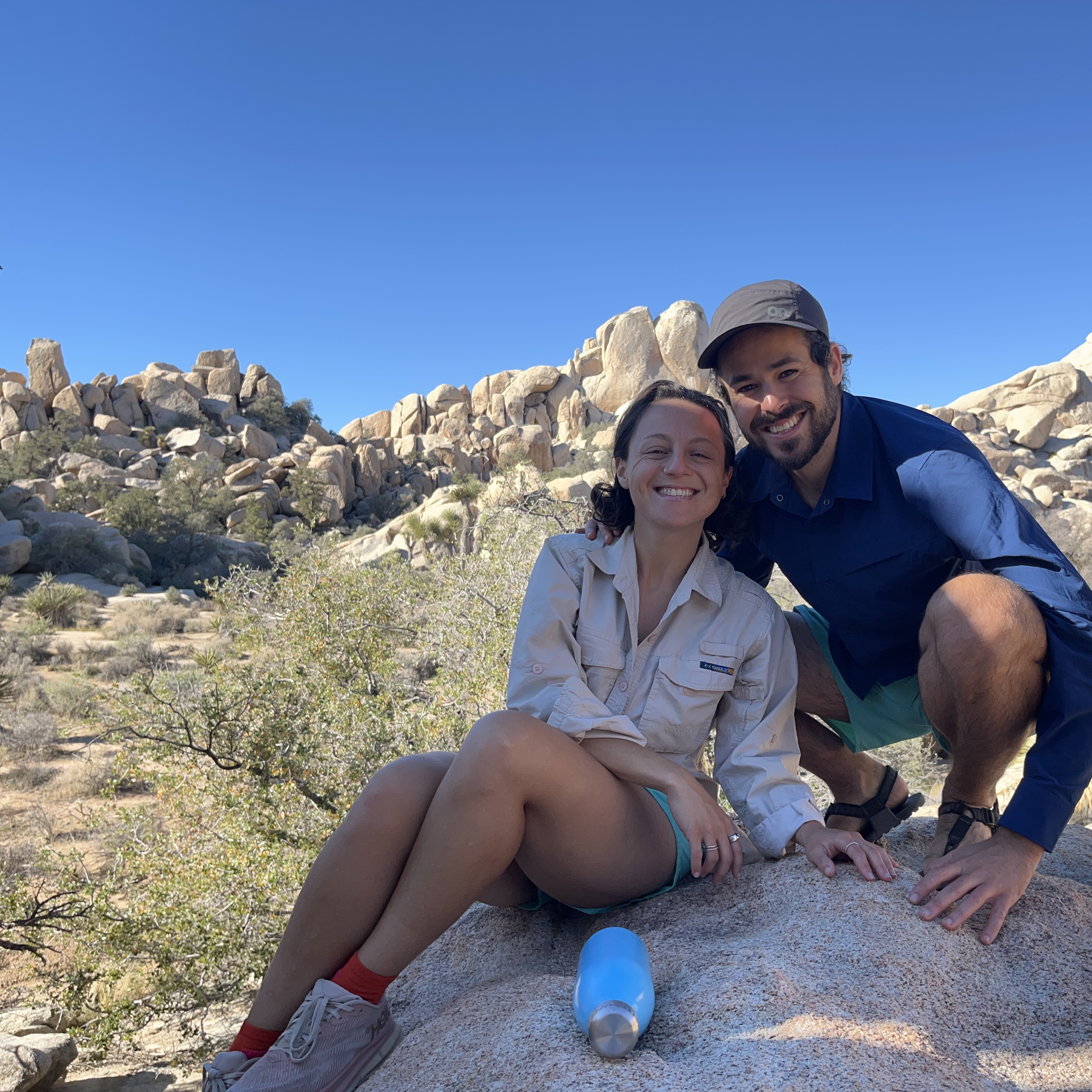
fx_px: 1106
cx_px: 690
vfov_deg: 52.5
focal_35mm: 31
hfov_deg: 51.9
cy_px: 551
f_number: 1.6
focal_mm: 5.1
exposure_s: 1/1129
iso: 50
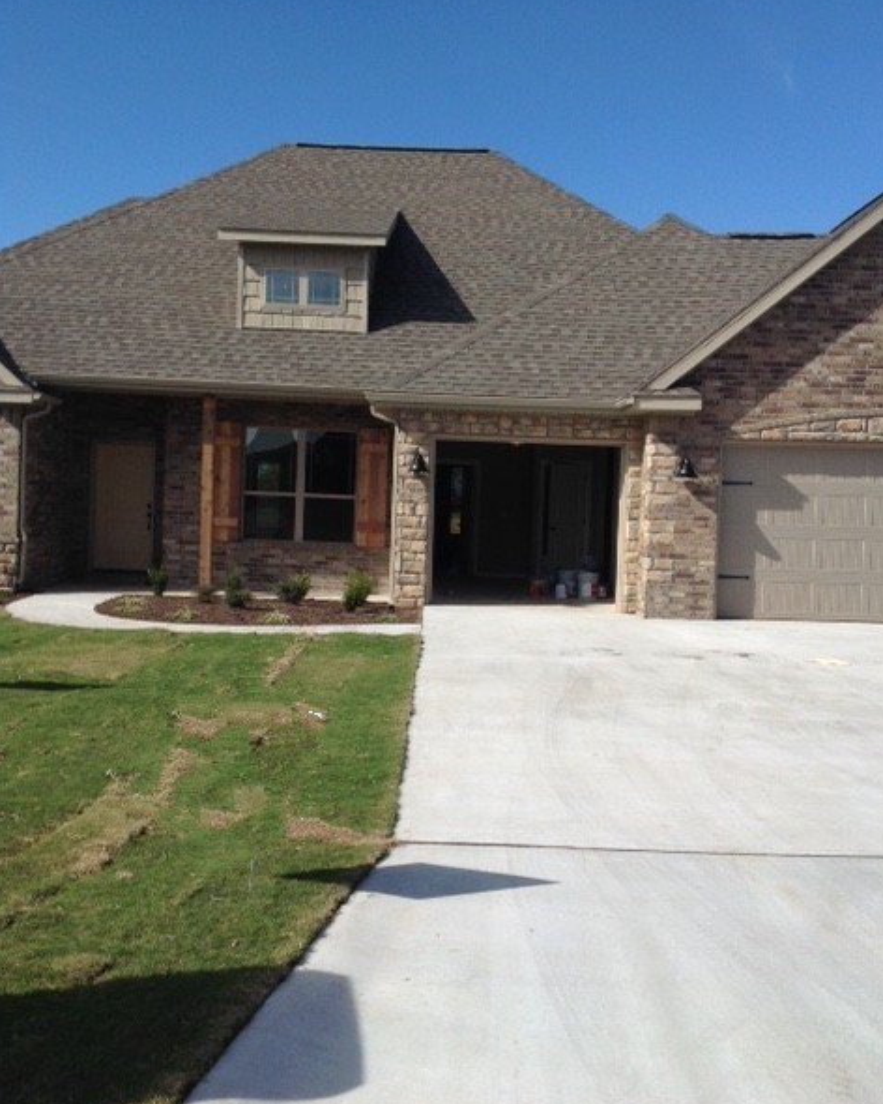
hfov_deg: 40.1
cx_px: 443
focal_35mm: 37
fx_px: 1209
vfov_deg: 49.1
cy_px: 546
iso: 50
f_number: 2.4
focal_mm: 4.28
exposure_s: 1/2326
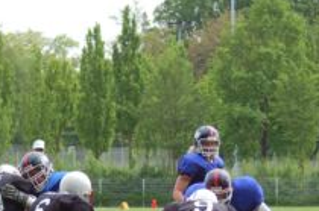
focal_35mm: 227
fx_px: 2007
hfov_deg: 9.1
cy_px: 225
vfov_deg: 6.0
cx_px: 180
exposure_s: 1/800
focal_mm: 70
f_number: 4
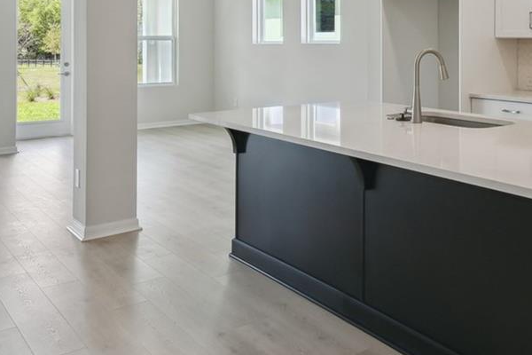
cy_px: 40
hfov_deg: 47.2
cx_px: 379
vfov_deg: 31.9
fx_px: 591
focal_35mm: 40
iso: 100
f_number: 7.1
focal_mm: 10
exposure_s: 1/50
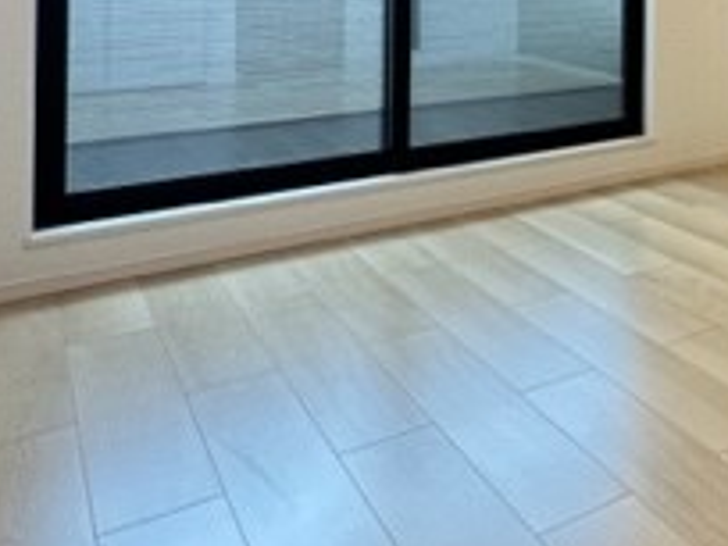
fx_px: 925
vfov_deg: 29.4
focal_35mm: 44
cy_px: -64
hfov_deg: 32.3
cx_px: 949
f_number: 2.2
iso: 80
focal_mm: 2.22
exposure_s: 1/99
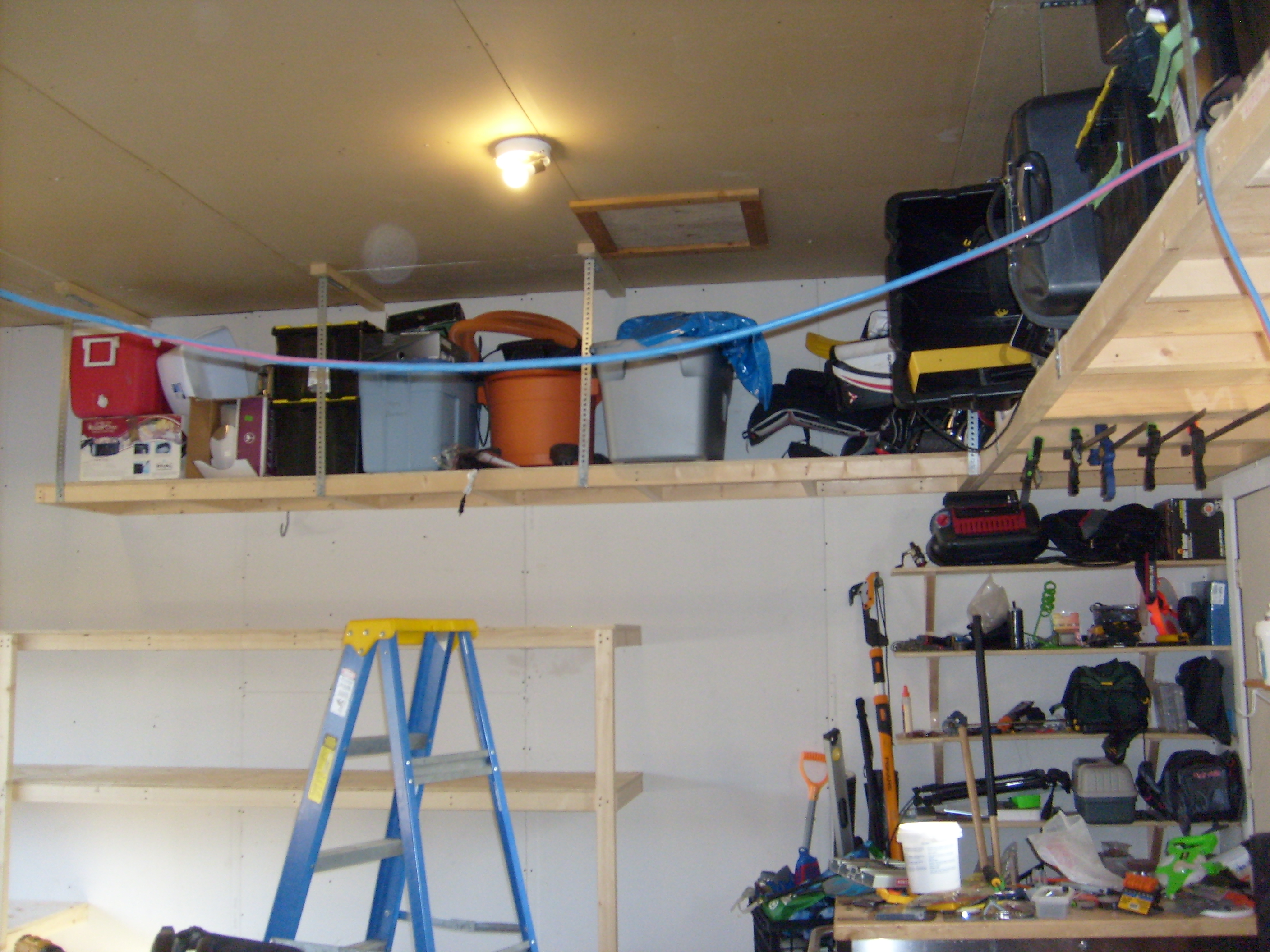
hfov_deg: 52.6
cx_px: 635
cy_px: 476
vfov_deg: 40.7
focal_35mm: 35
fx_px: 1284
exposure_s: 1/45
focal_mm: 5.8
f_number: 2.8
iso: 160
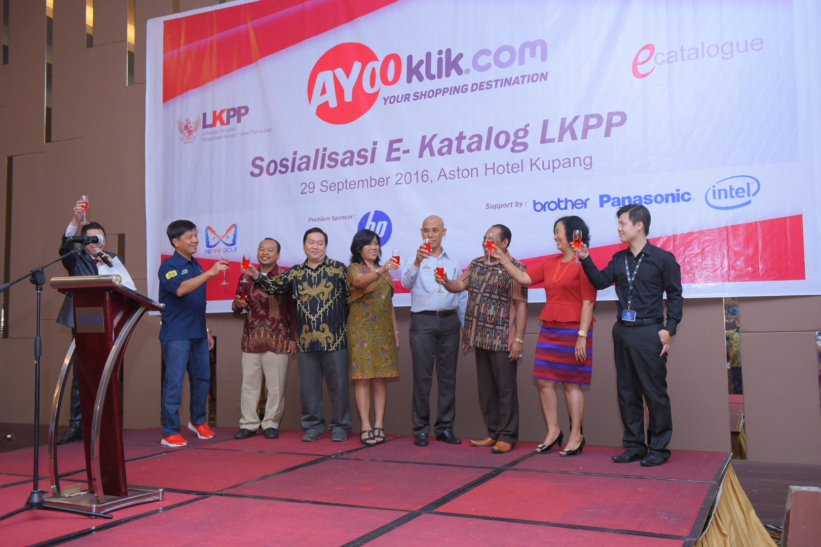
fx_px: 798
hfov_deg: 54.4
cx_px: 410
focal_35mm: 35
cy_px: 274
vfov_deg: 37.9
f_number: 3.5
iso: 2000
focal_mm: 35
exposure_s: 1/125
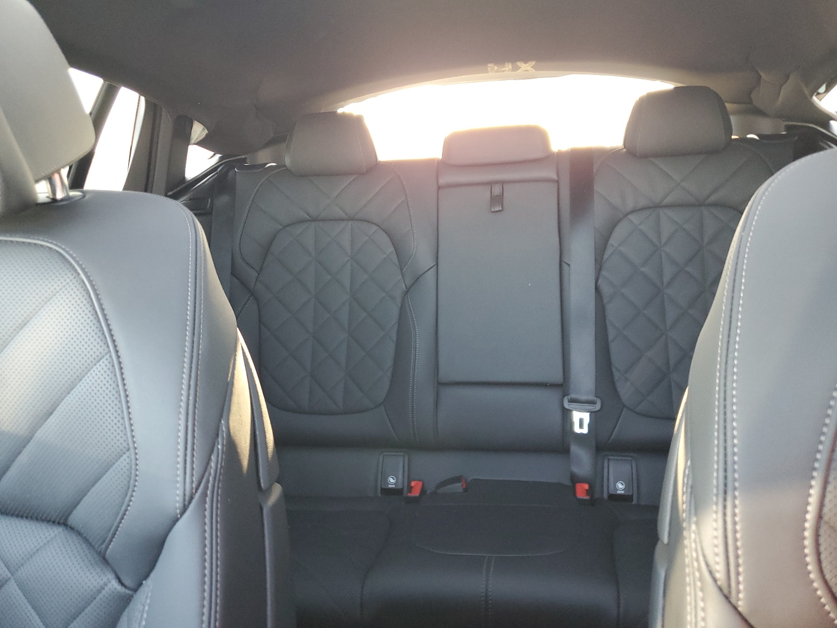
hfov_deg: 67.3
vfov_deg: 53.1
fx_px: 629
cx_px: 418
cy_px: 314
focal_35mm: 26
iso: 182
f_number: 1.5
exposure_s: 1/50
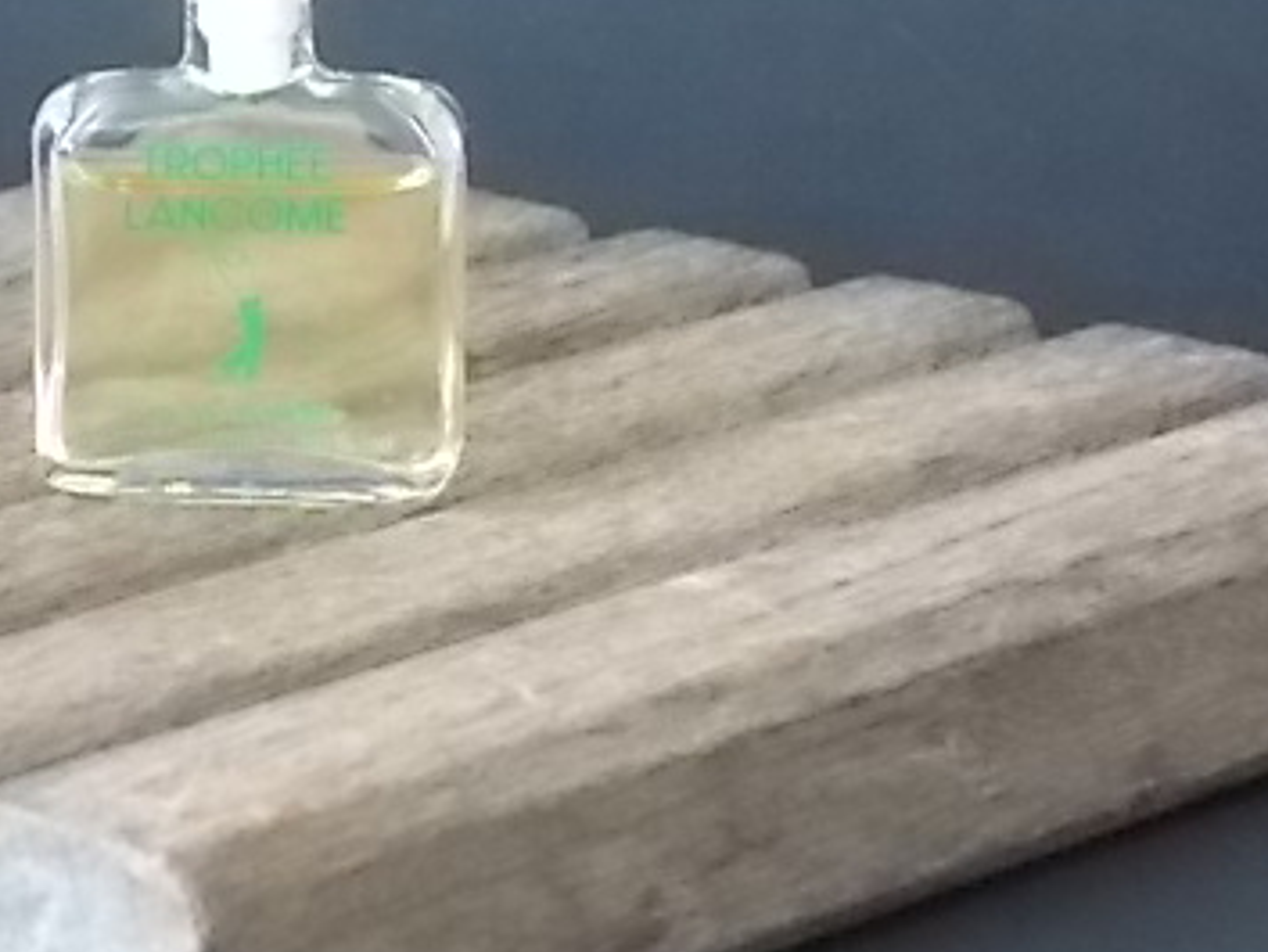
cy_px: 172
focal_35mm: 205
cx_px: 226
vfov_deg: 7.2
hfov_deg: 9.6
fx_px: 7512
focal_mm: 20.1
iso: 800
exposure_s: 1/25
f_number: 6
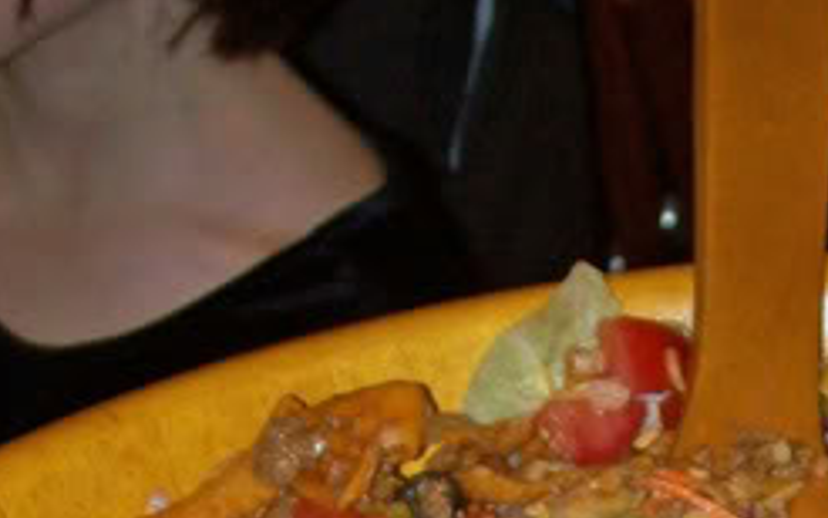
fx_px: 3499
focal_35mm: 155
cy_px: 1303
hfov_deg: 13.4
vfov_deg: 7.8
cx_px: 641
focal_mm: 7.6
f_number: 3
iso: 80
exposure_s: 1/73.6
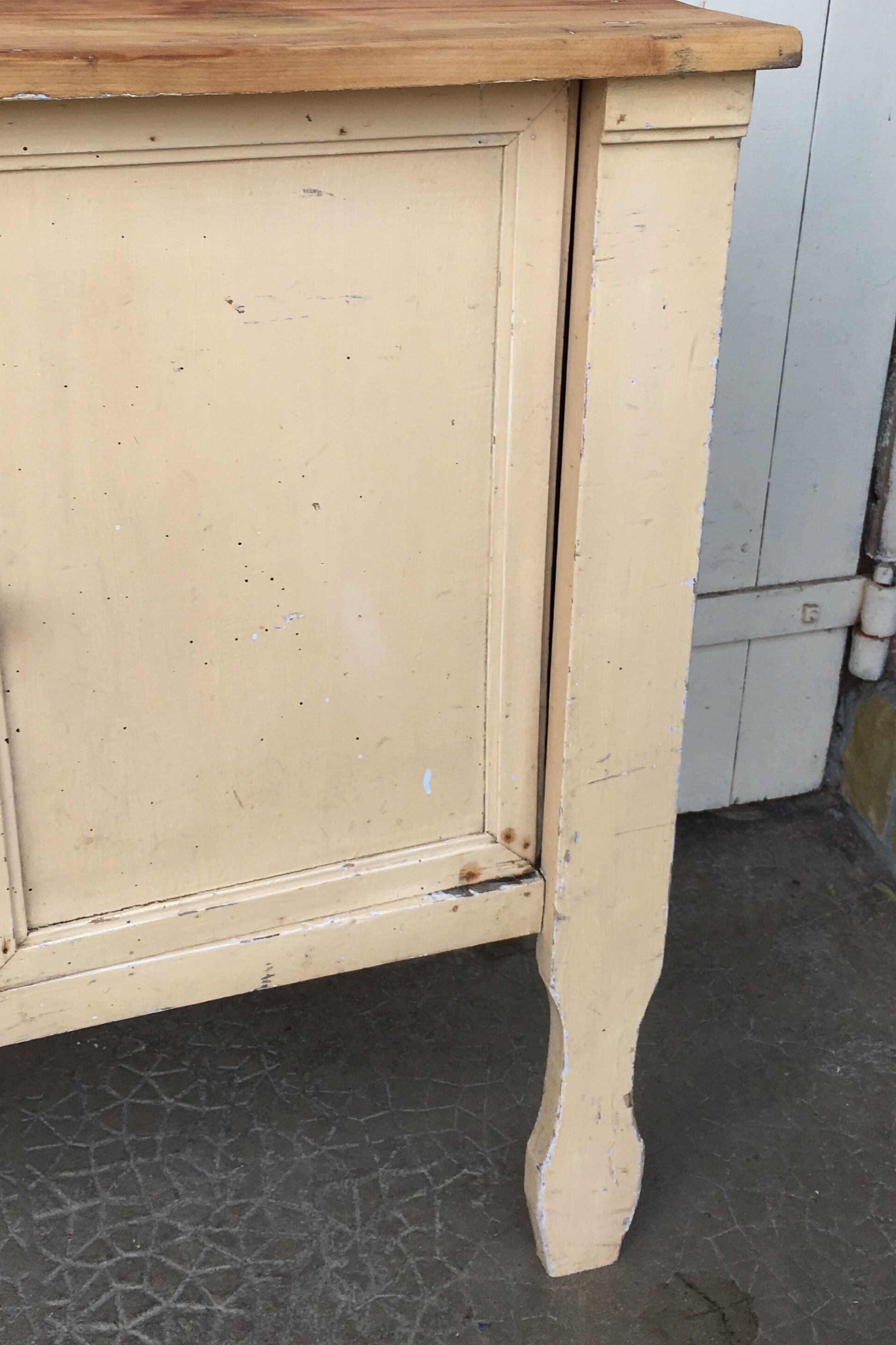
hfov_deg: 31.9
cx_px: 459
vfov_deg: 46.1
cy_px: 531
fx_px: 1568
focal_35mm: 42
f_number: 2.2
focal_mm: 4.15
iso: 25
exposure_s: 1/172
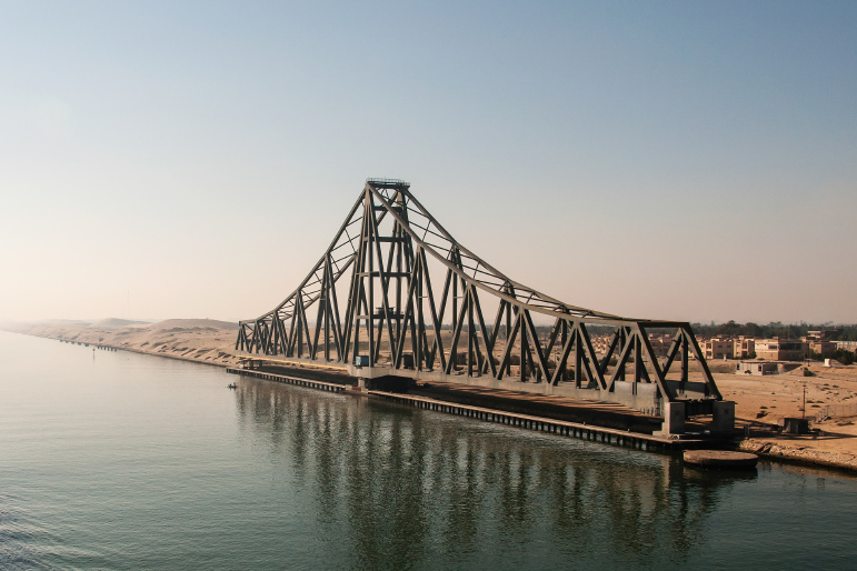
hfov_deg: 46.1
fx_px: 1000
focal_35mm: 42
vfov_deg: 31.8
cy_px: 342
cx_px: 340
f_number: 8
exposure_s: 1/2000
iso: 200
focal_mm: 18
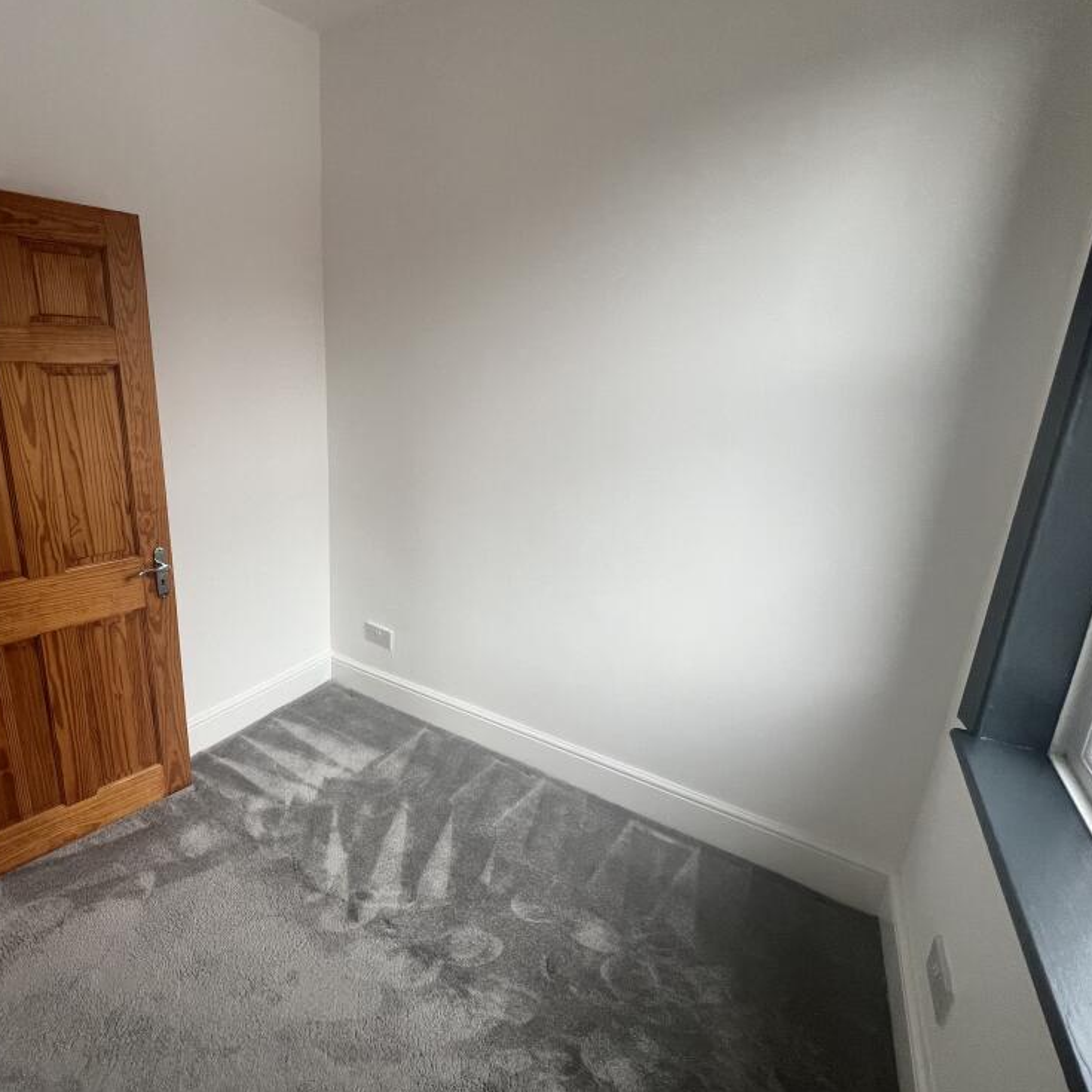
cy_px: 539
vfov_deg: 87.4
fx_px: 571
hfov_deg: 85.1
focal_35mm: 16
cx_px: 386
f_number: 1.8
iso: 80
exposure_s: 1/99
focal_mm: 1.57
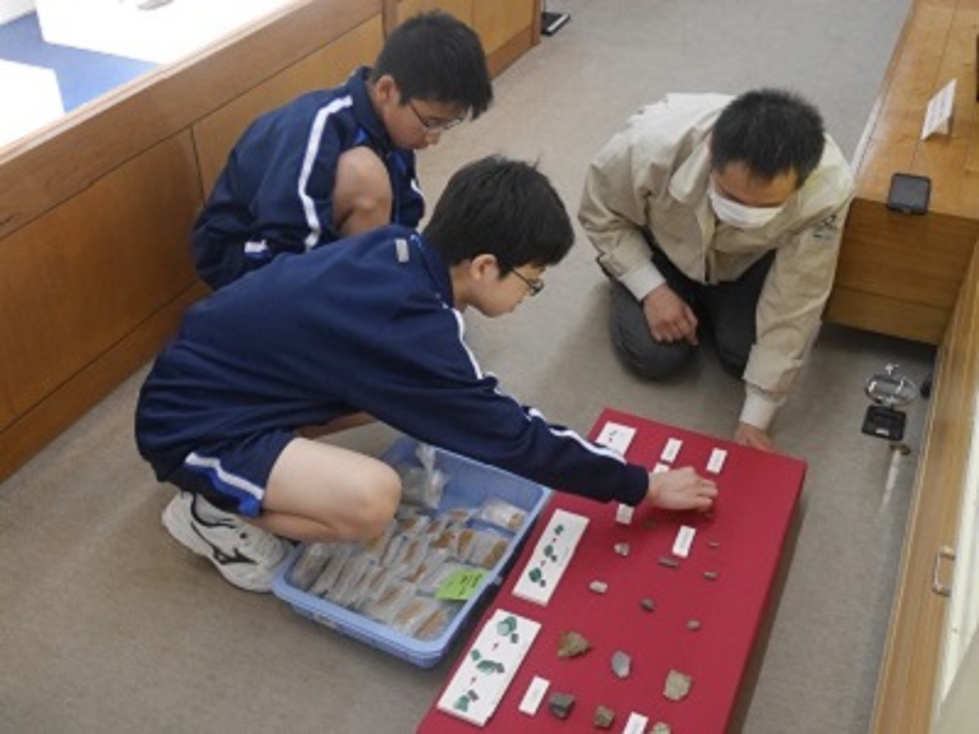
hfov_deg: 56.8
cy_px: 367
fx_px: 905
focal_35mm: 32
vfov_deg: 44.2
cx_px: 490
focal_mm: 16
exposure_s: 1/125
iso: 2000
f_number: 4
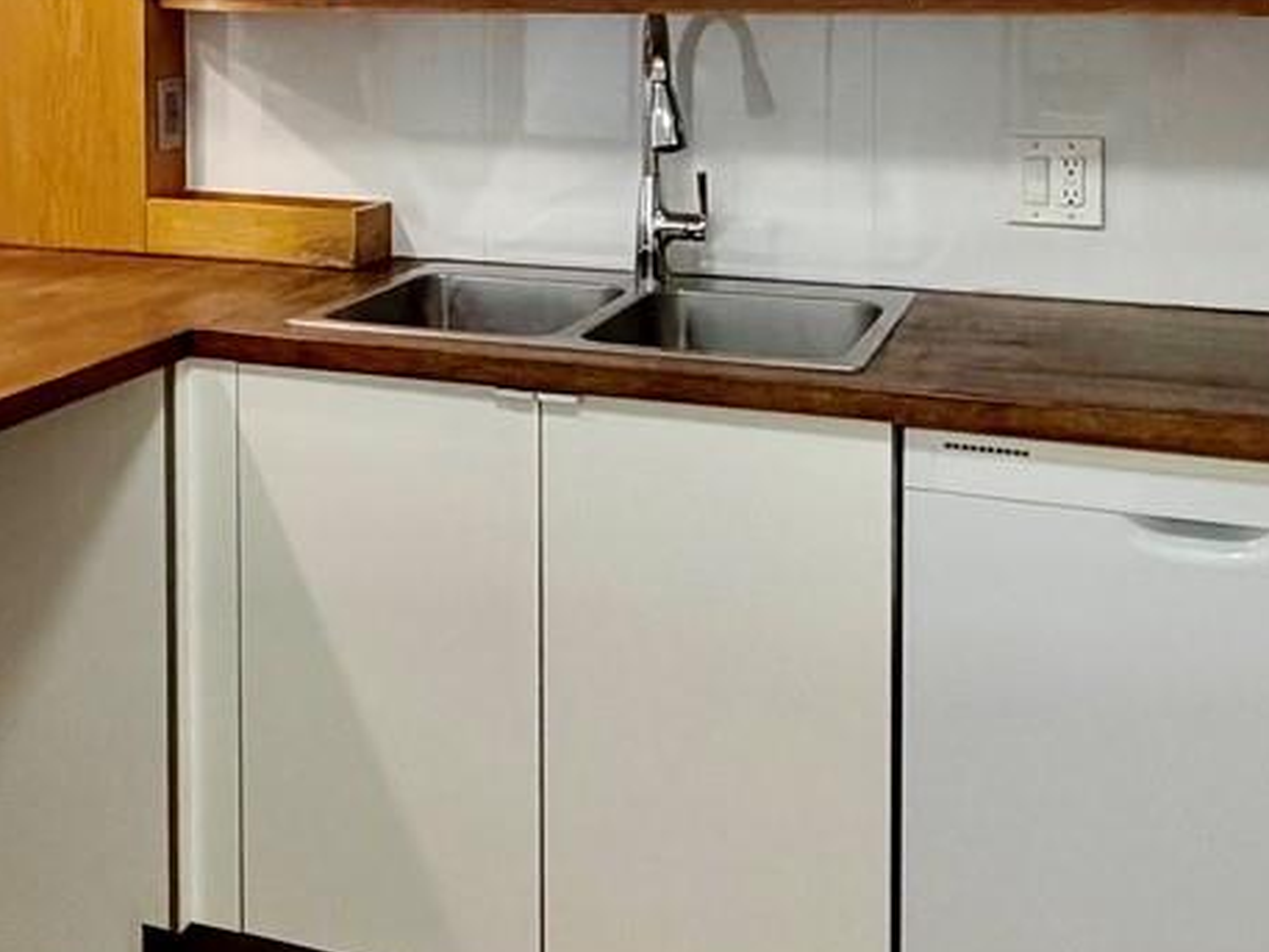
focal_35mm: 49
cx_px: 394
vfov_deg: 28.1
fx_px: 1797
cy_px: 31
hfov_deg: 38.3
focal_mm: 2.22
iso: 160
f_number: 2.2
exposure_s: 1/120
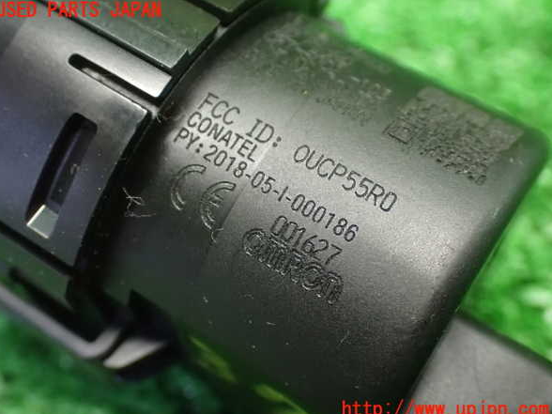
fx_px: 813
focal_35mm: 51
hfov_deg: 37.5
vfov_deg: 28.6
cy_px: 210
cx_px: 272
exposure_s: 1/50
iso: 1600
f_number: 3.2
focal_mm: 9.01
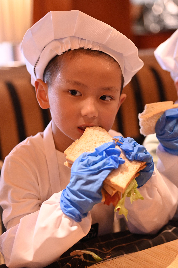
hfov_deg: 16.0
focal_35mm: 85
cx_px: 82
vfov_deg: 23.9
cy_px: 132
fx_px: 631
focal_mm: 78
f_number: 2.8
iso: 3200
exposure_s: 1/125
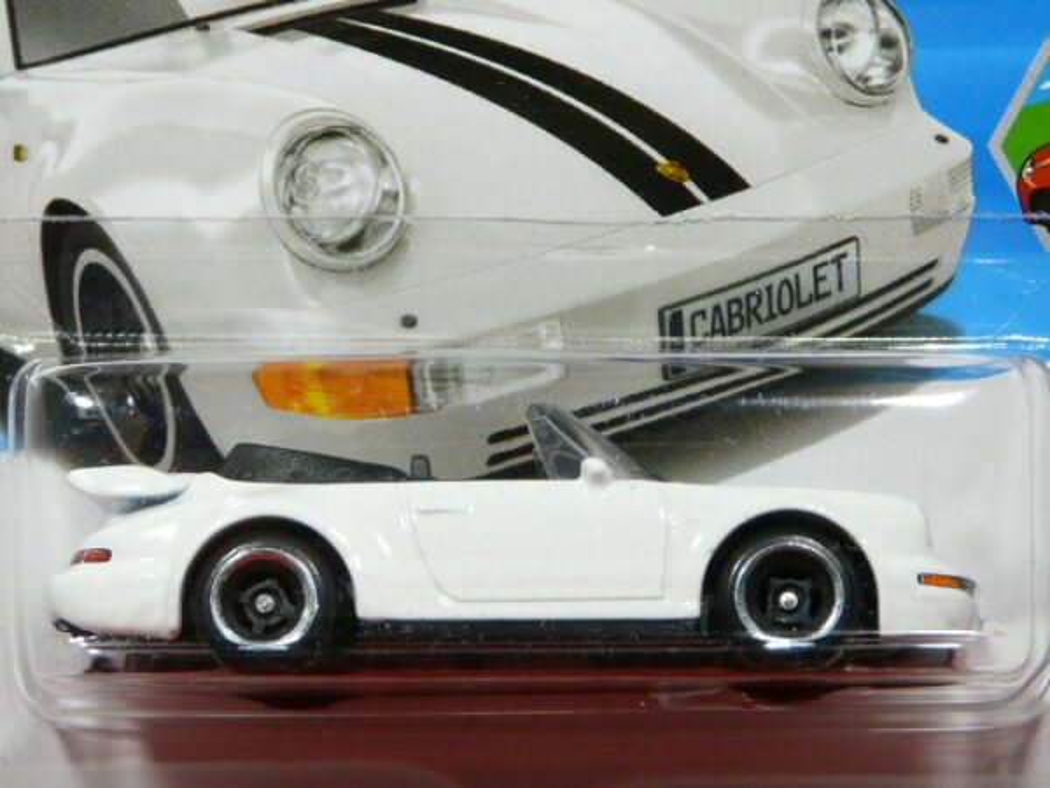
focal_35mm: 166
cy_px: 394
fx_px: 5035
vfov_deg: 8.9
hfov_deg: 11.9
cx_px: 525
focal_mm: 17
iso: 160
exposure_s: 1/50
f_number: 3.6
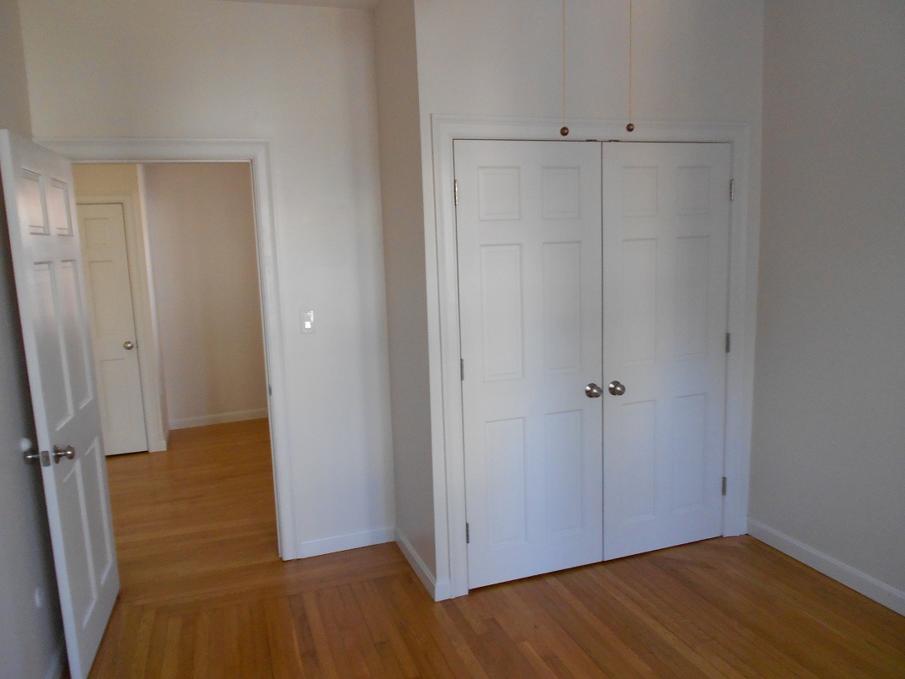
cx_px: 452
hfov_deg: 67.3
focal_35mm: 26
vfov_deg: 53.1
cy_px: 340
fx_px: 680
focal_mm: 4.6
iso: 250
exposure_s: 1/30
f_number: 3.2
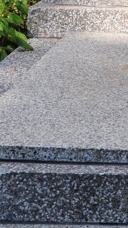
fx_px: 982
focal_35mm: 163
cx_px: 284
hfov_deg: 7.1
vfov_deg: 13.1
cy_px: 18
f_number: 7.1
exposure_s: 1/1250
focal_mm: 24
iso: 400
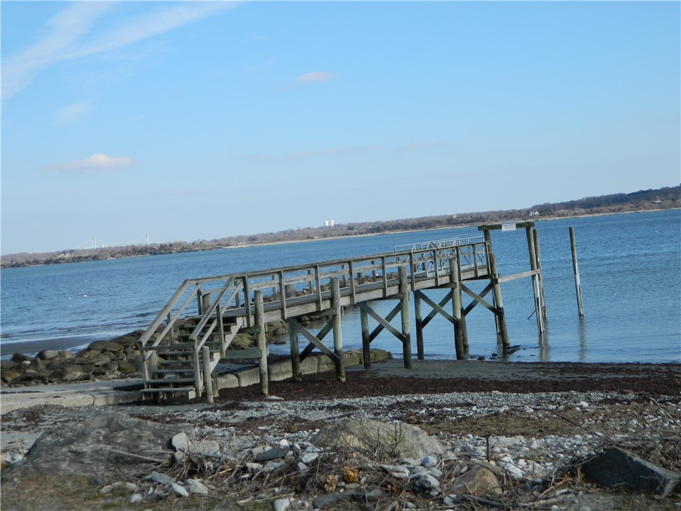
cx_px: 340
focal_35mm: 57
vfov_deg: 25.7
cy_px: 256
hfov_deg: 33.8
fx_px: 1121
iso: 80
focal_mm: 10.2
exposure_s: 1/640
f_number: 3.8
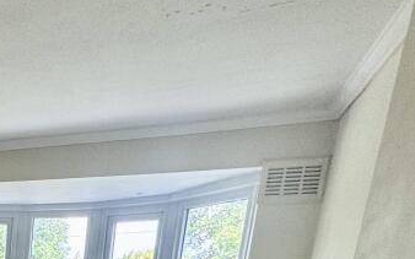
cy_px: 414
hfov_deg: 35.9
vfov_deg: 22.2
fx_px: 509
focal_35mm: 45
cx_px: -68
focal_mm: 2.22
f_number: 2.2
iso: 80
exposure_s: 1/99
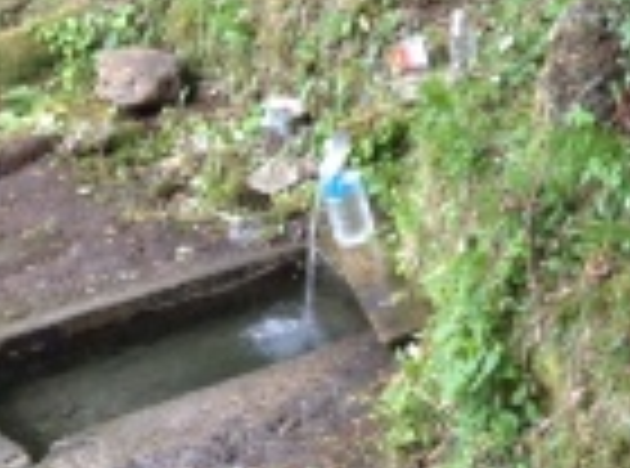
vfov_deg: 11.6
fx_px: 2267
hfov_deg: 14.2
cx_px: 1098
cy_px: -65
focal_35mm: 125
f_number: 2.4
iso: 64
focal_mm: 4.28
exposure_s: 1/60
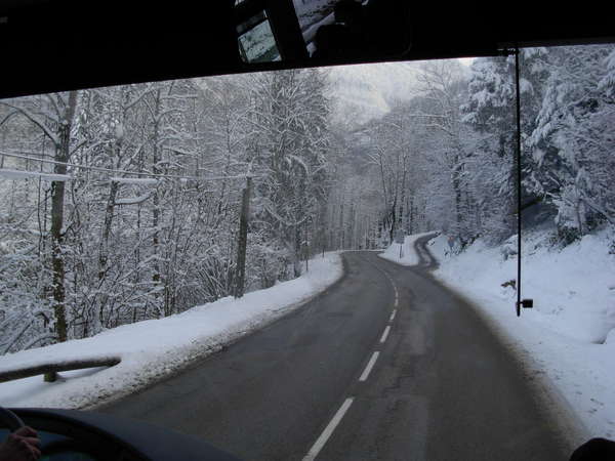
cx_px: 308
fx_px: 675
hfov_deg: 49.0
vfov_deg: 37.7
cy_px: 230
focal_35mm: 38
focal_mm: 6.3
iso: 79
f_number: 2.9
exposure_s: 1/443
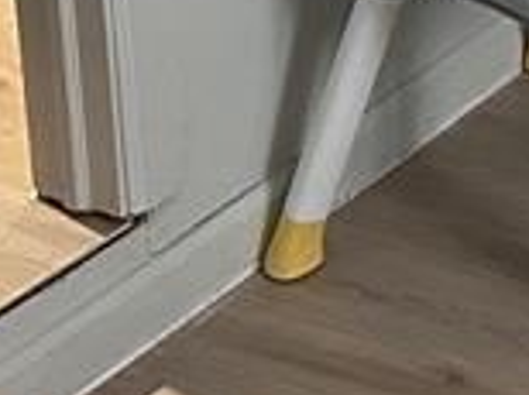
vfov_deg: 8.3
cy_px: -656
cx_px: 1096
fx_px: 2441
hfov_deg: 11.1
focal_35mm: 160
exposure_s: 1/60
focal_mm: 6.86
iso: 500
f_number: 1.78
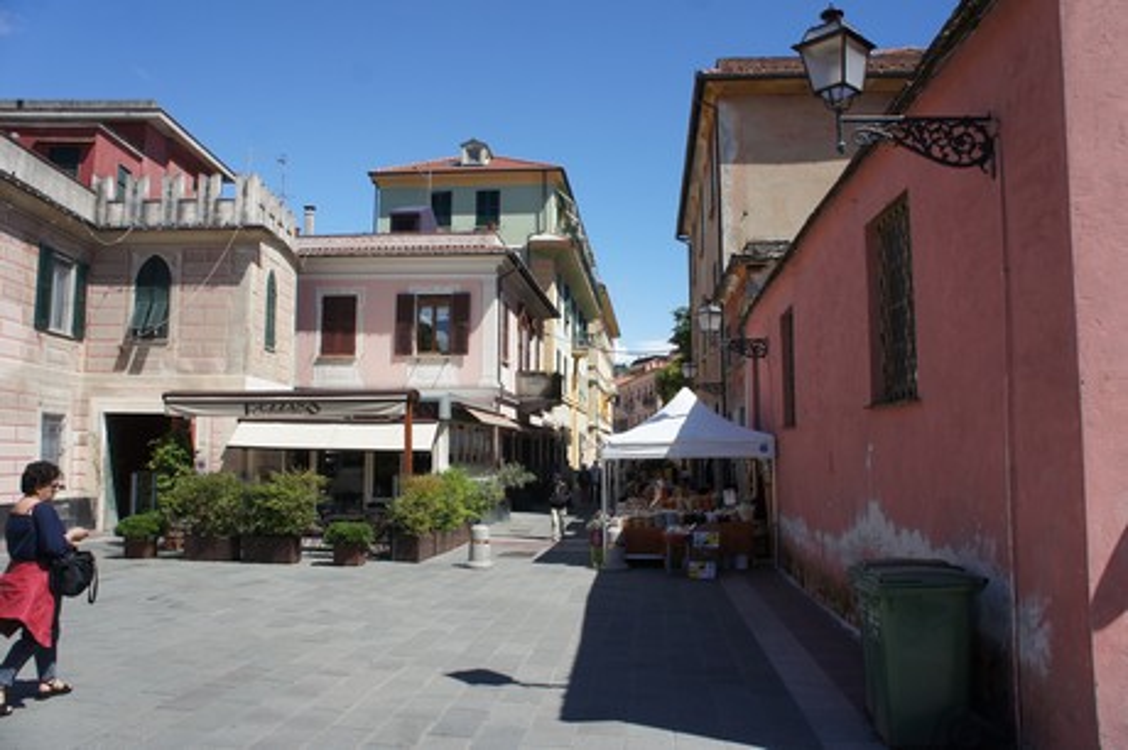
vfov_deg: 47.9
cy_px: 375
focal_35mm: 27
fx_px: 845
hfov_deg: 67.4
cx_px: 564
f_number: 7.1
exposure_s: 1/500
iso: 200
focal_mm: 18
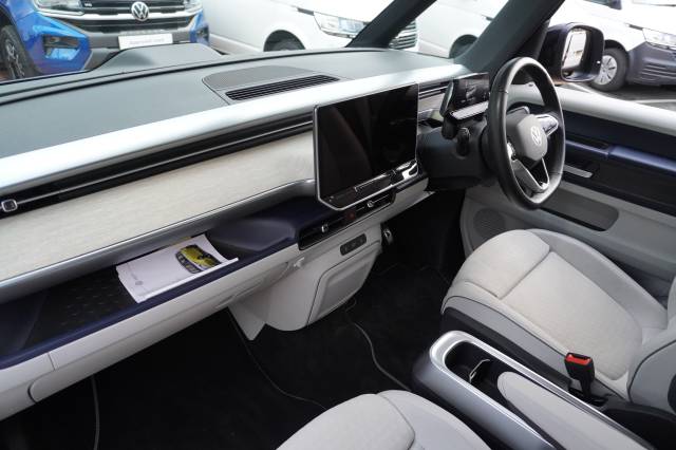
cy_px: 225
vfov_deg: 53.1
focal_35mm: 24
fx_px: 450
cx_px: 338
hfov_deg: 73.8
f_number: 3.5
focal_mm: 16
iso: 1600
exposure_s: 1/200
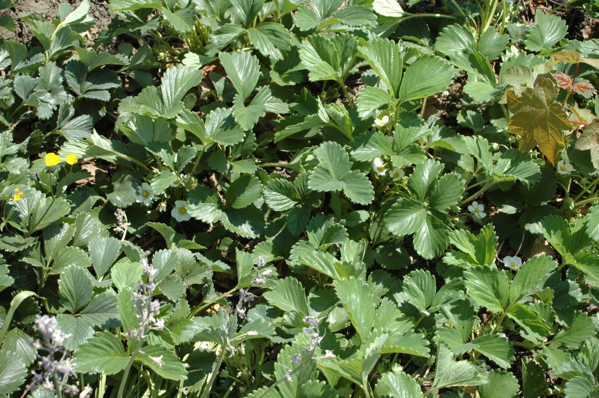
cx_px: 300
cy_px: 199
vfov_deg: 18.1
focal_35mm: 75
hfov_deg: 27.0
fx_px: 1247
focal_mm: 50
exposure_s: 1/320
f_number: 9
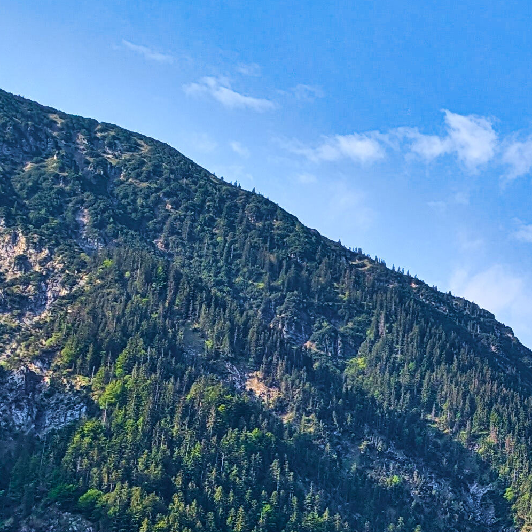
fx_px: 1513
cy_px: 445
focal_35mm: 87
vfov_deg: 19.7
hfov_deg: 17.7
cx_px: 822
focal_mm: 6.81
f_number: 1.85
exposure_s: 1/1332
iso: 48
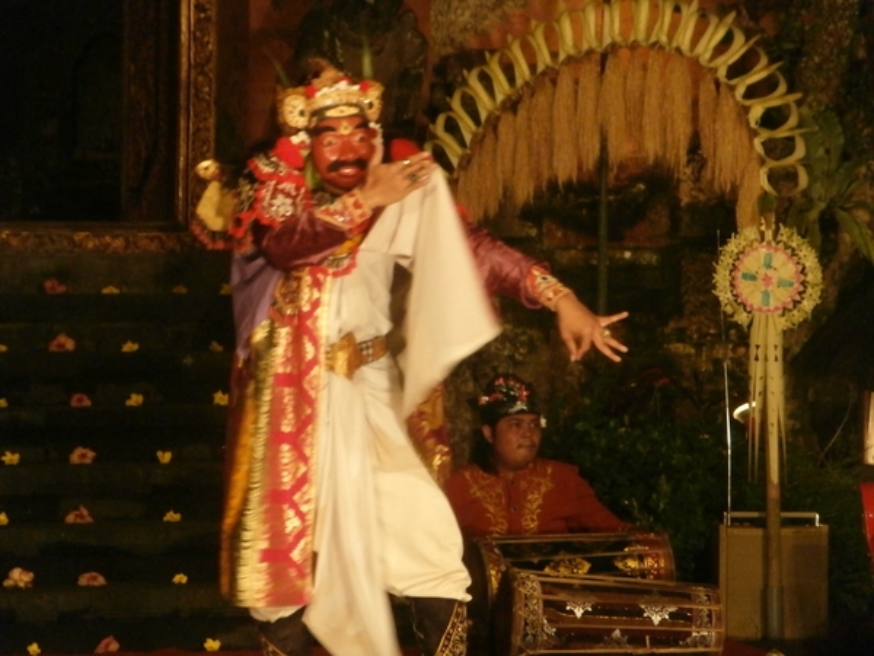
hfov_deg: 11.9
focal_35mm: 166
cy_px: 328
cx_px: 437
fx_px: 4191
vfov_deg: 8.9
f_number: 5.8
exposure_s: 1/25
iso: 800
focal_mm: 29.39
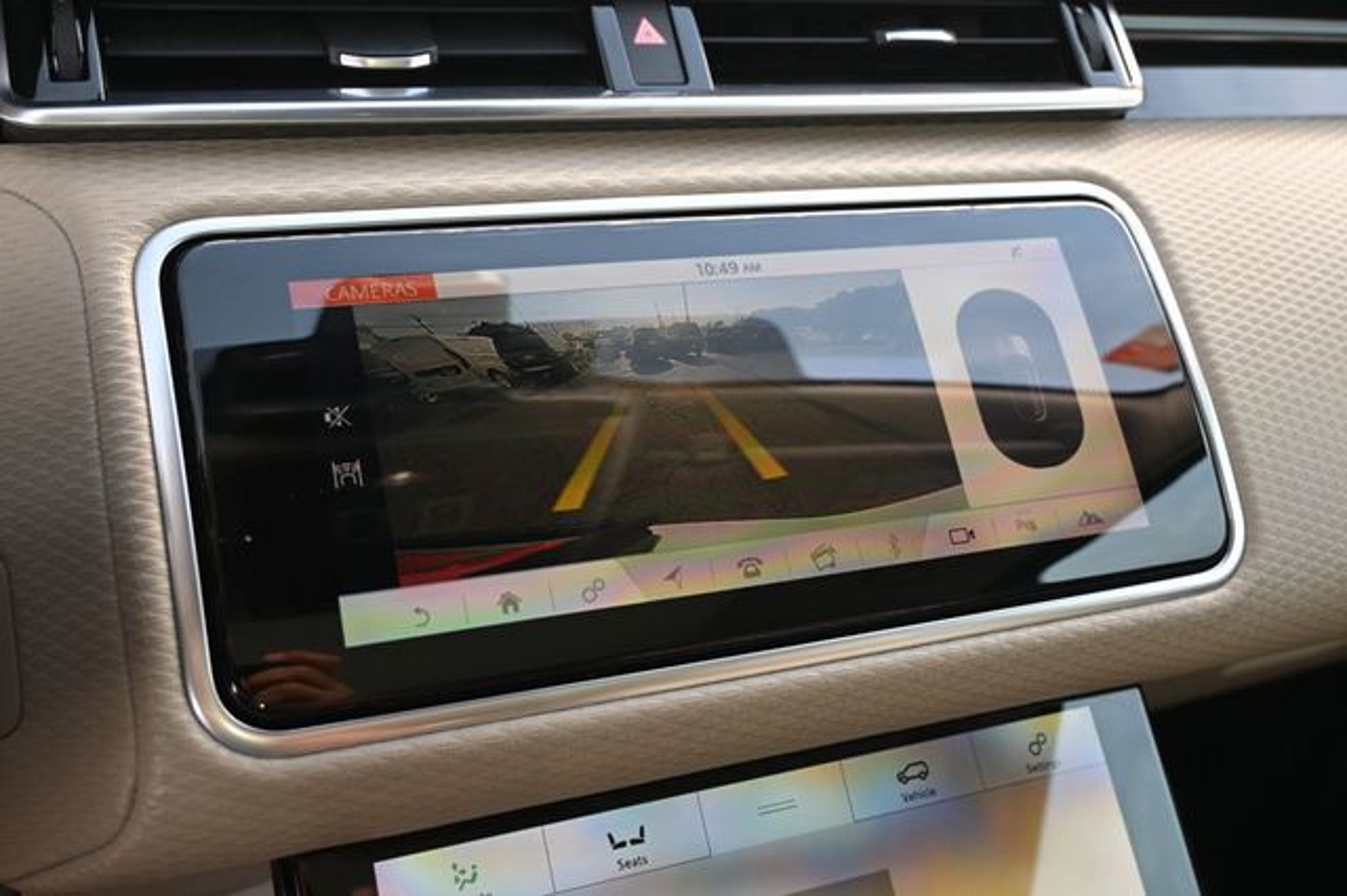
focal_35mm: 37
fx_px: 1374
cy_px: 448
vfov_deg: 36.1
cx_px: 674
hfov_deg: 52.2
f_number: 4.2
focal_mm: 24.5
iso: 400
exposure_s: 1/160
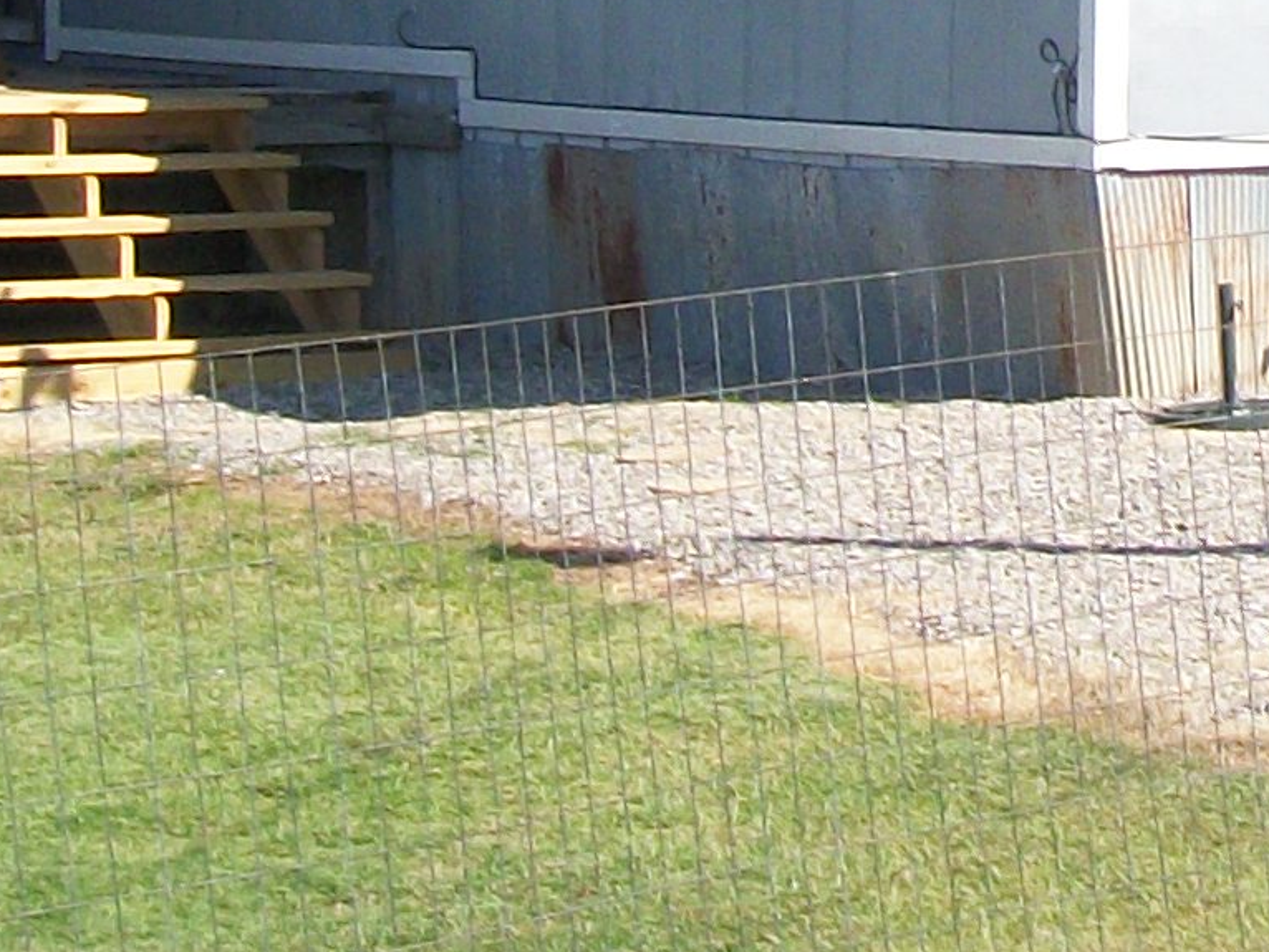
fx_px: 6124
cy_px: -28
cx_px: 1527
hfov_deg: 11.6
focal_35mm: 167
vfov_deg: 8.8
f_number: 8.8
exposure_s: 1/125
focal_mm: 5.7
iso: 80
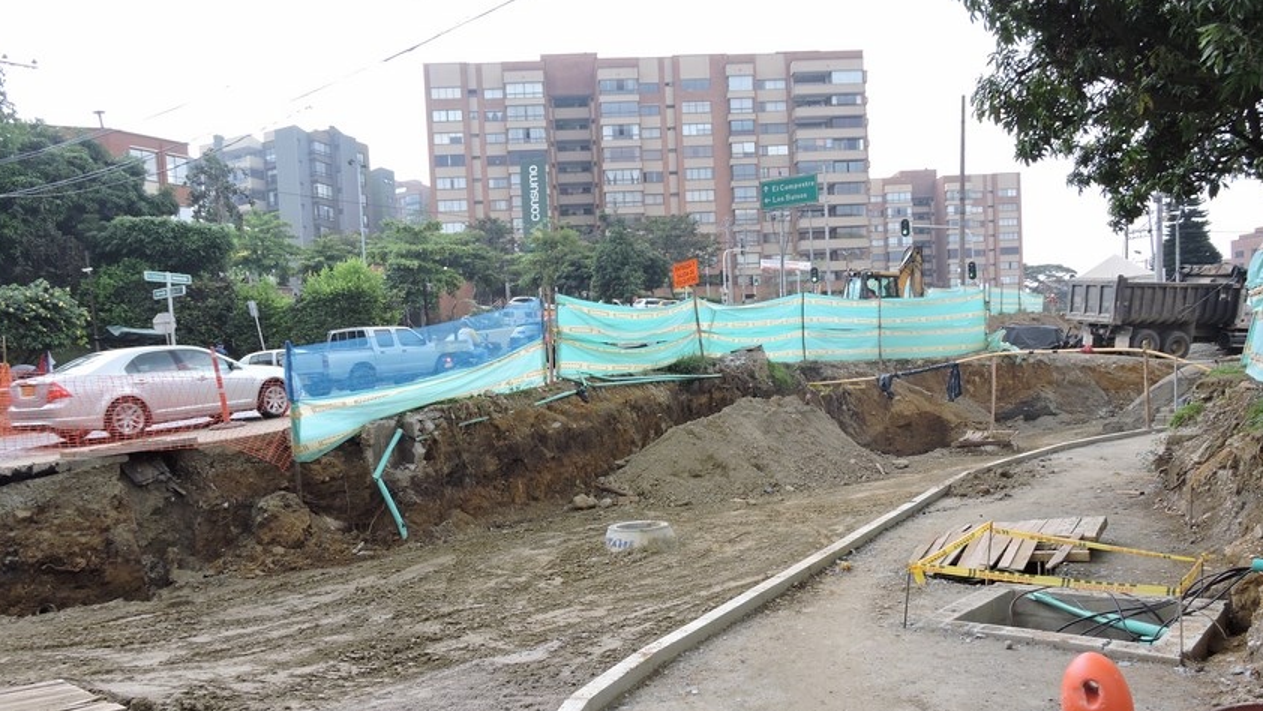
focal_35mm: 27
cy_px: 454
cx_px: 615
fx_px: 904
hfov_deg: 69.8
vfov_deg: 42.5
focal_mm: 4.3
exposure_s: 1/80
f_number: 3.3
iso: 100
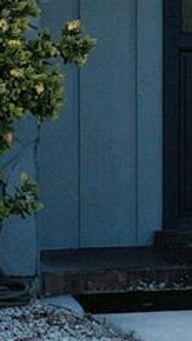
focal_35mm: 243
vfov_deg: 8.8
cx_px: 808
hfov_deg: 4.5
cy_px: 31
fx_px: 2199
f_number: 4.5
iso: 100
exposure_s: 1/200
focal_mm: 10.26
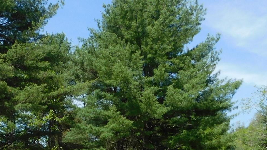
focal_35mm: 53
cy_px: 198
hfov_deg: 38.7
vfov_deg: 20.5
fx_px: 375
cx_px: 86
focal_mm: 4
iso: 125
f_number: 3
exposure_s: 1/1000
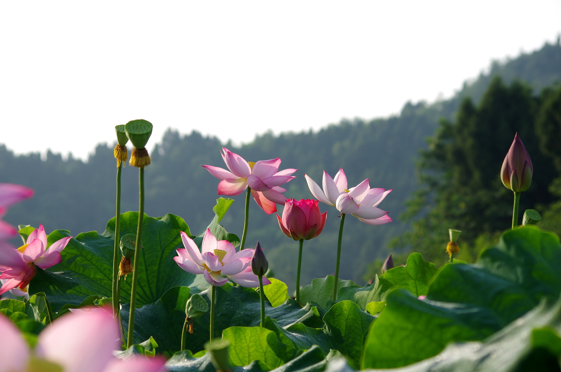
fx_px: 2053
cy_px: 186
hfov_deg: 15.6
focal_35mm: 132
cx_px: 280
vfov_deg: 10.3
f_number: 5.6
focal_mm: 87.5
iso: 100
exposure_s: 1/250
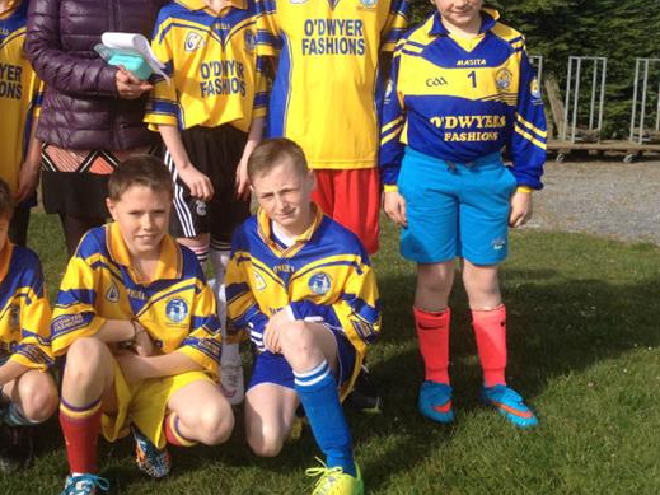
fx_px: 1029
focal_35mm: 54
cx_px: 181
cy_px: 146
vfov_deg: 26.8
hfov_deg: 34.9
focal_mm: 4.28
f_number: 2.4
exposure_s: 1/1104
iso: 50
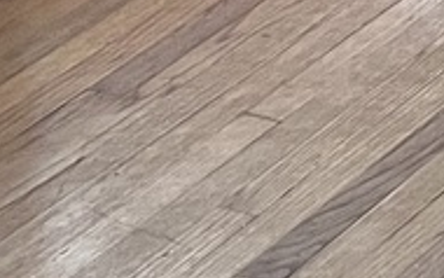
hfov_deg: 8.6
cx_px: 1248
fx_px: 2530
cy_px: -944
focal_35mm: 209
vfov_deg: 5.3
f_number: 1.5
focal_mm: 5.7
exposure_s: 1/74
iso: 125
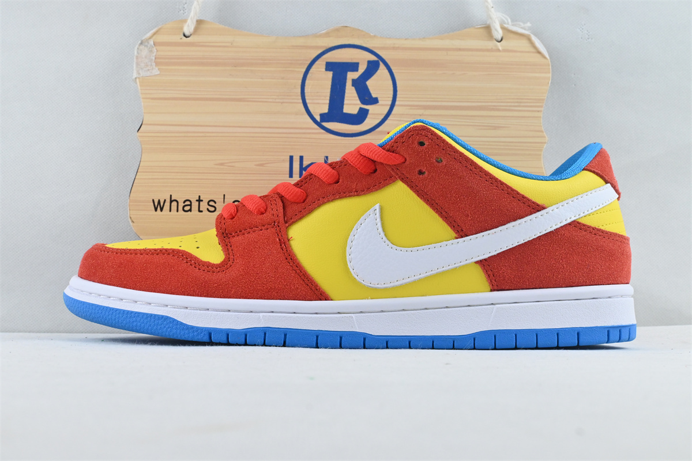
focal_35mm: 46
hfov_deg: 43.0
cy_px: 230
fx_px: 879
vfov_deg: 29.4
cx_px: 346
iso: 1000
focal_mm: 30.5
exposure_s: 1/125
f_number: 10
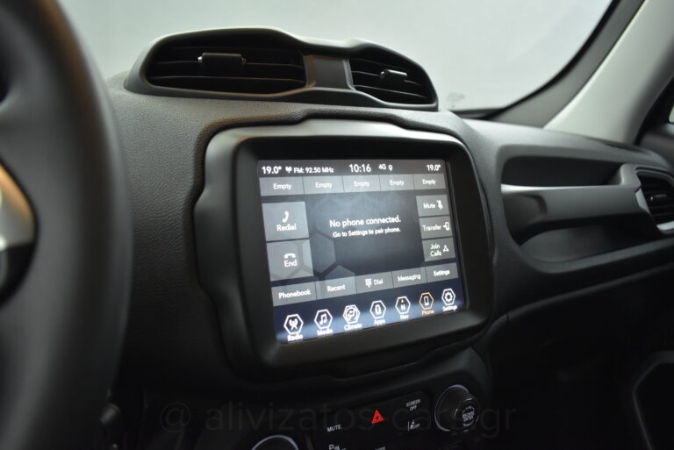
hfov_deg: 67.4
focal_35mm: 27
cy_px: 225
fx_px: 506
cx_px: 337
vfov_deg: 48.0
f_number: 3.5
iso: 1600
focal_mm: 18
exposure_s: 1/60
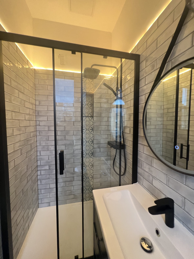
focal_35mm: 13
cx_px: 97
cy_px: 130
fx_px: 97
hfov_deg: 89.9
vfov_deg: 106.2
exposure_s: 1/50
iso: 160
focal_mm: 1.57
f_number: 1.8
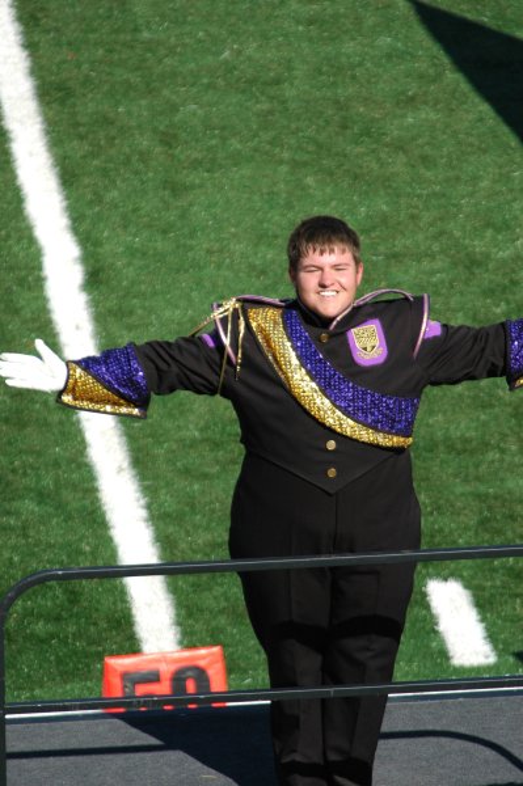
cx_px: 262
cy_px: 393
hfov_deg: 2.3
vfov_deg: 3.4
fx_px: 13097
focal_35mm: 600
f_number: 5.6
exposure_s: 1/1000
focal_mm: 400
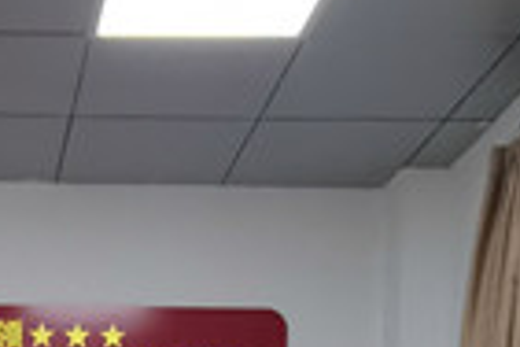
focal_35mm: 106
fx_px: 1531
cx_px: -81
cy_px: 856
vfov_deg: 10.8
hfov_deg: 18.4
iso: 200
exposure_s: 1/50
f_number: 2.2
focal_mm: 2.2
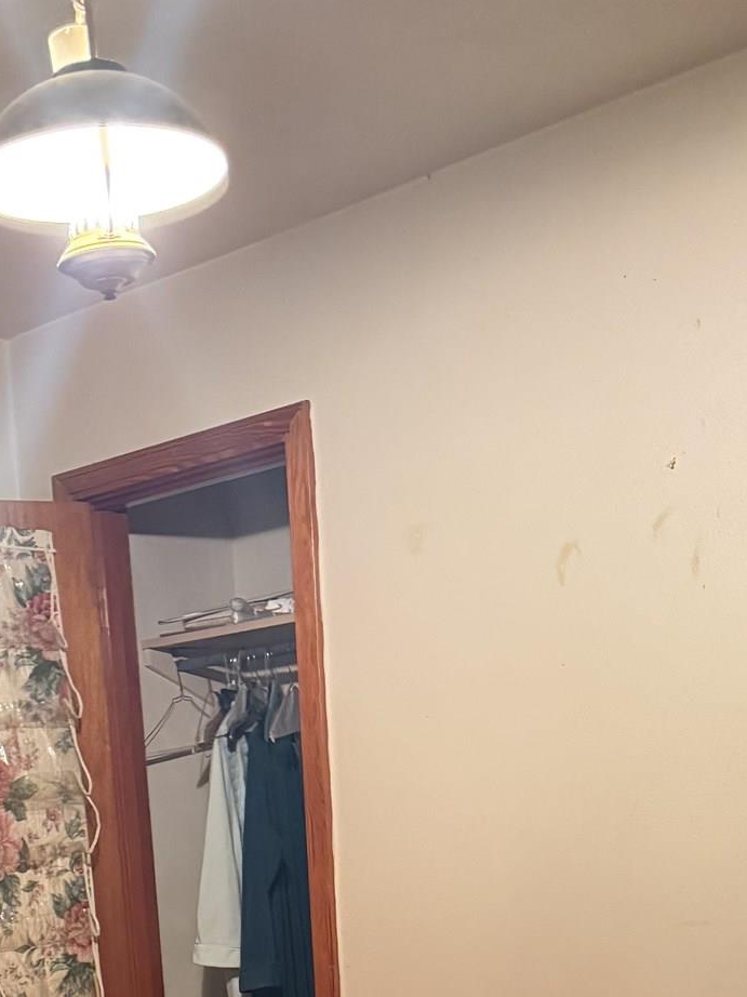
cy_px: 1231
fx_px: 1727
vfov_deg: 27.8
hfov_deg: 23.9
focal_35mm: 60
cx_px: 125
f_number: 1.78
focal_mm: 6.76
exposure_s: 1/40
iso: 800
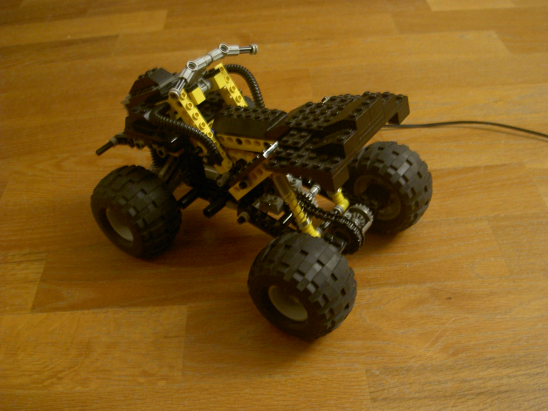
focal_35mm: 39
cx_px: 274
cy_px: 206
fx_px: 617
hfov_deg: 47.9
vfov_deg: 36.8
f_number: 2.8
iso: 100
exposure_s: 1/8
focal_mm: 8
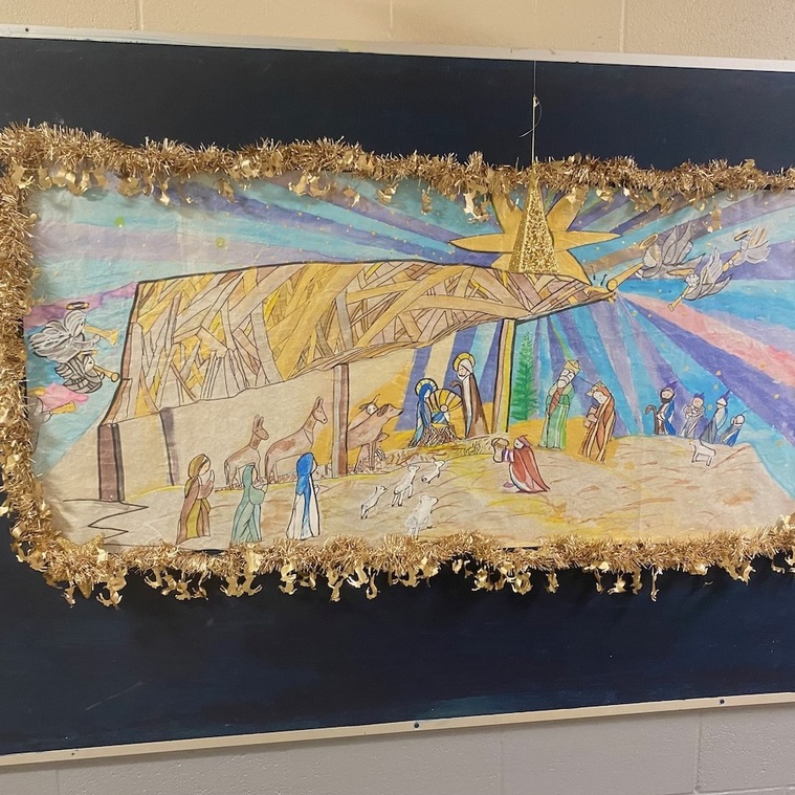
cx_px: 427
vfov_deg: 52.5
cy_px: 394
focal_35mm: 31
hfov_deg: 52.5
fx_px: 805
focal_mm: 4.25
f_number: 1.8
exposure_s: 1/60
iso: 320
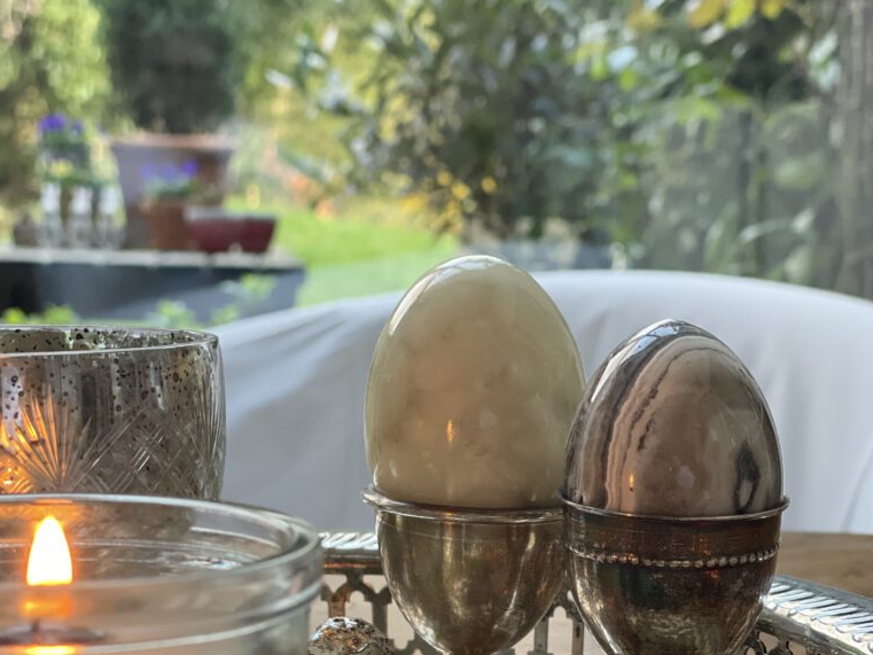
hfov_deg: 27.8
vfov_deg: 20.8
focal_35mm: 70
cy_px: 515
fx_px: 1766
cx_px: 435
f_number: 2
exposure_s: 1/101
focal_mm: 6
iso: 250
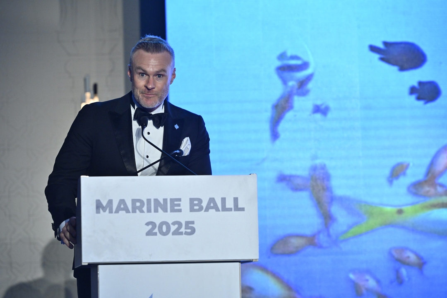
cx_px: 224
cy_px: 149
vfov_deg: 9.5
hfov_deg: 14.2
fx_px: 1800
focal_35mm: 145
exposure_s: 1/320
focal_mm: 145
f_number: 4.5
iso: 2500
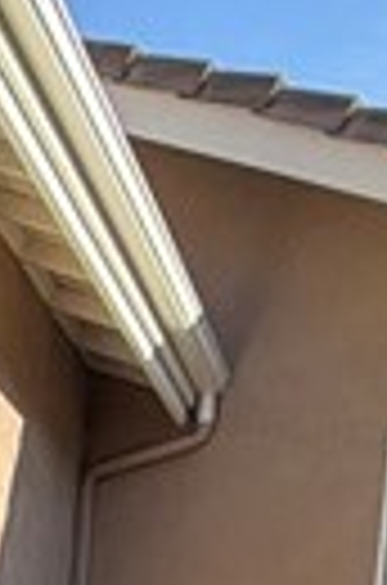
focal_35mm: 115
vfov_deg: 14.3
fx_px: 1864
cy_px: 1242
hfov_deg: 9.4
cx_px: -774
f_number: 2.2
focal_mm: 2.22
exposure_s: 1/502
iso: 40
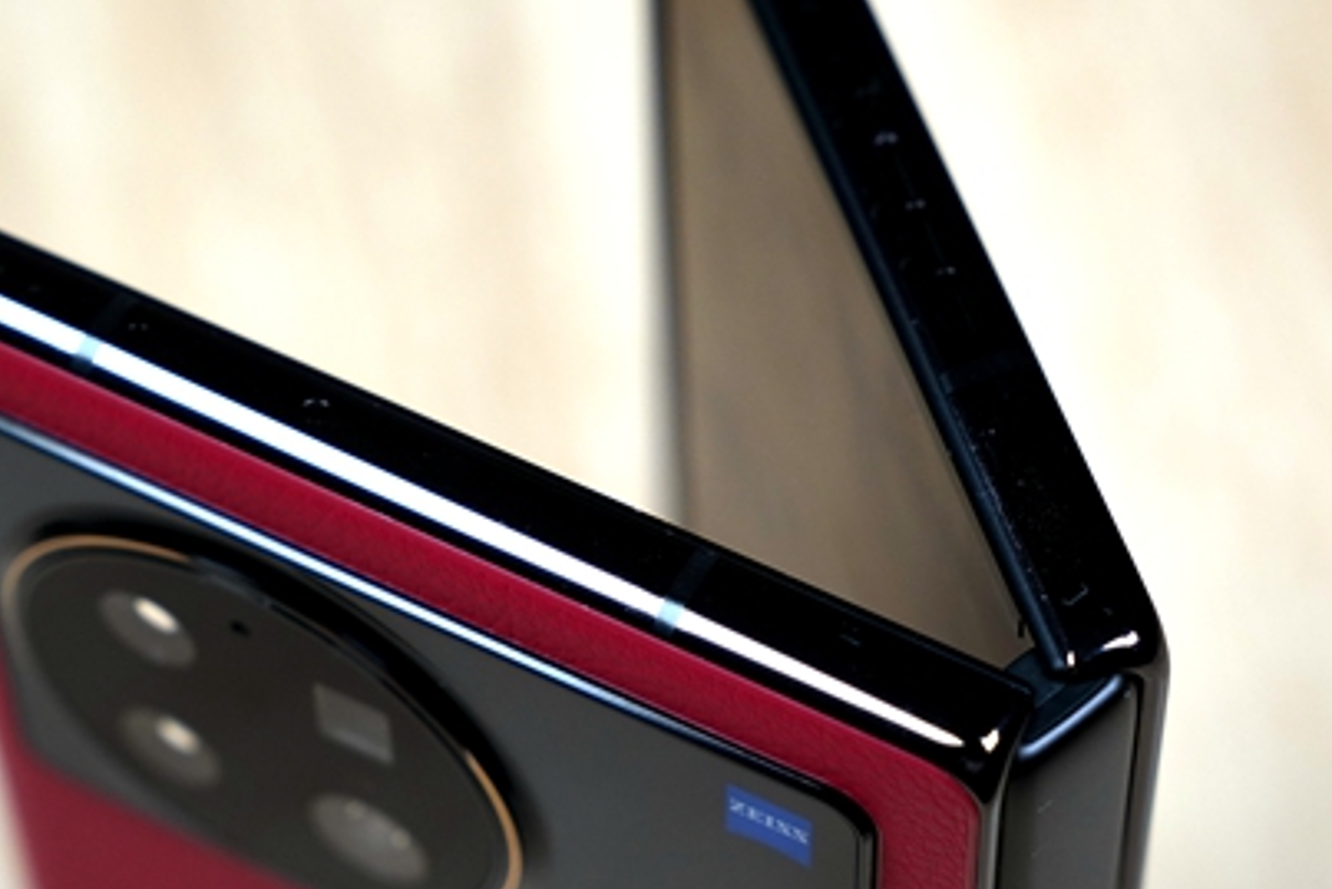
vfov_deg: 9.9
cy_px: 413
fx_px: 5145
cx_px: 734
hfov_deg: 14.8
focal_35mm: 139
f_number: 5.6
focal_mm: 70
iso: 800
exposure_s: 1/320
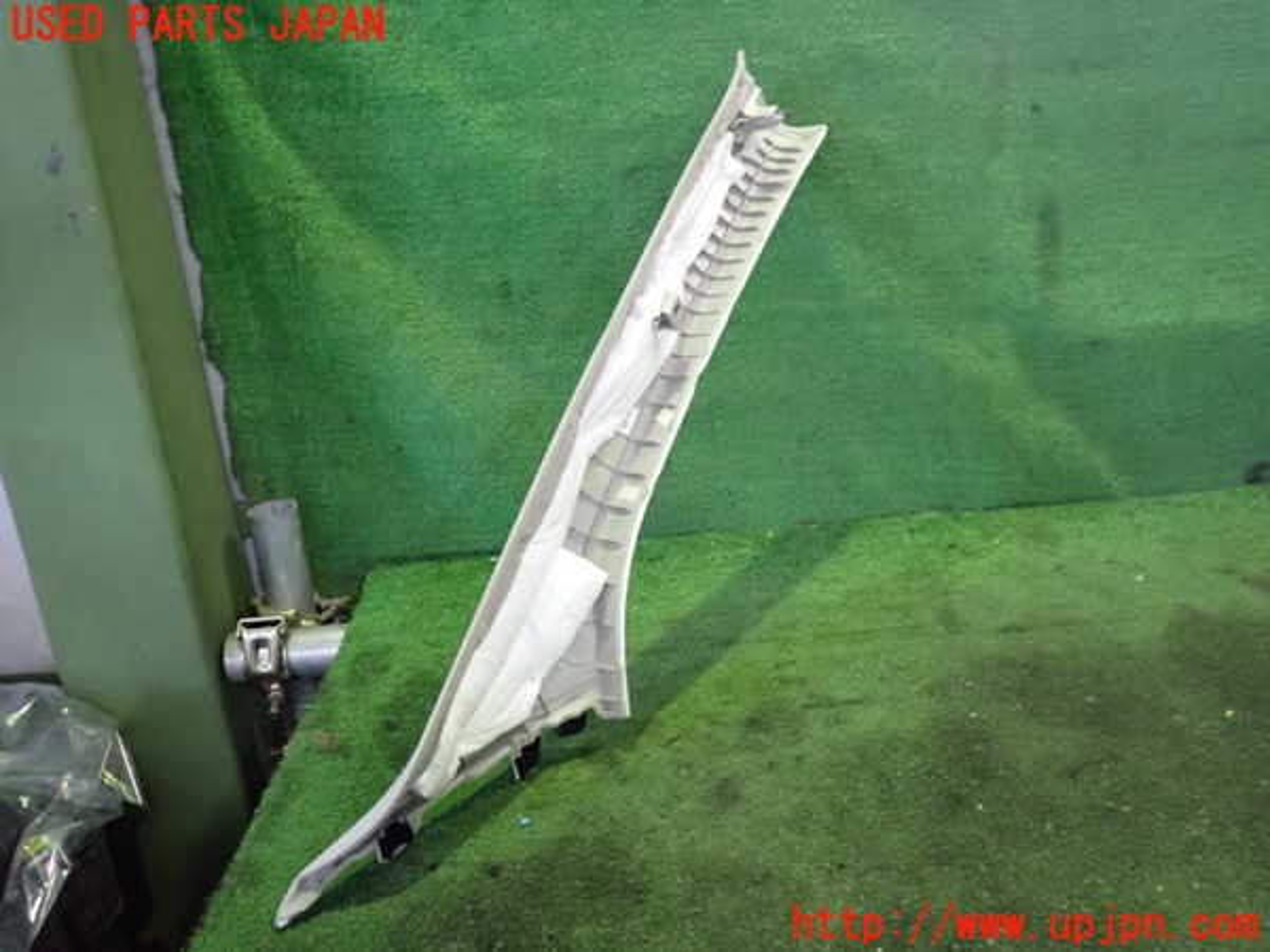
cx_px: 635
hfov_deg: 60.0
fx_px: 1101
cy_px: 476
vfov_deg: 46.8
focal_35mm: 30
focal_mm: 5.4
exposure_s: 1/60
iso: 1250
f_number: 2.3
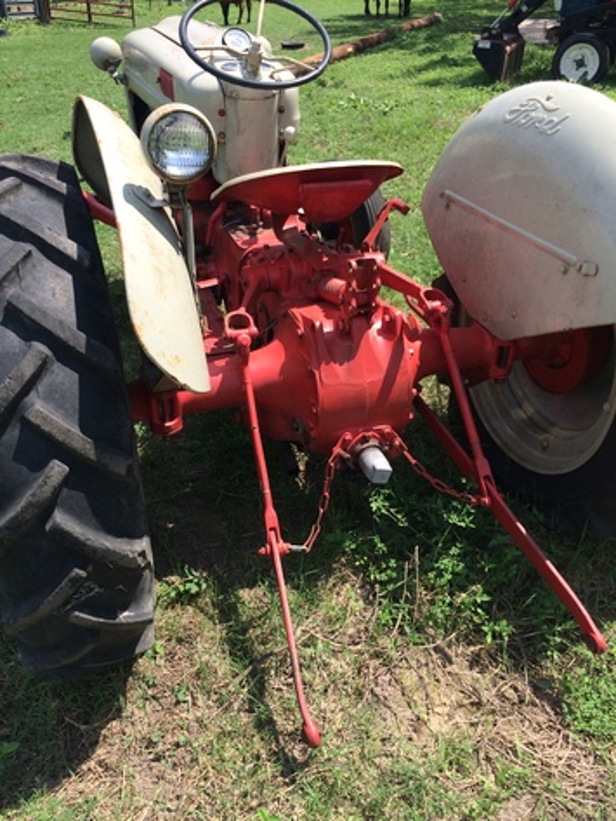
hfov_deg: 48.2
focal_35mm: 29
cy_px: 410
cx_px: 308
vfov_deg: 61.6
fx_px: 688
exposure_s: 1/1244
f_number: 2.2
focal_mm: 4.15
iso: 32
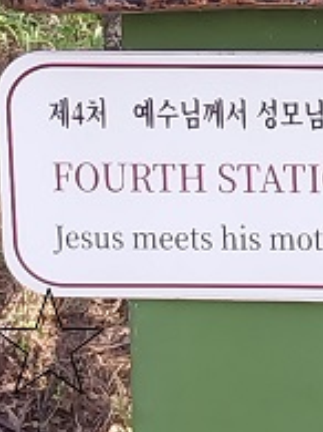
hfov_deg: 16.1
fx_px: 1108
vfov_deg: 18.9
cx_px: 360
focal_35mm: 89
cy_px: -244
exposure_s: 1/281
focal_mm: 4
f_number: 1.8
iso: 20
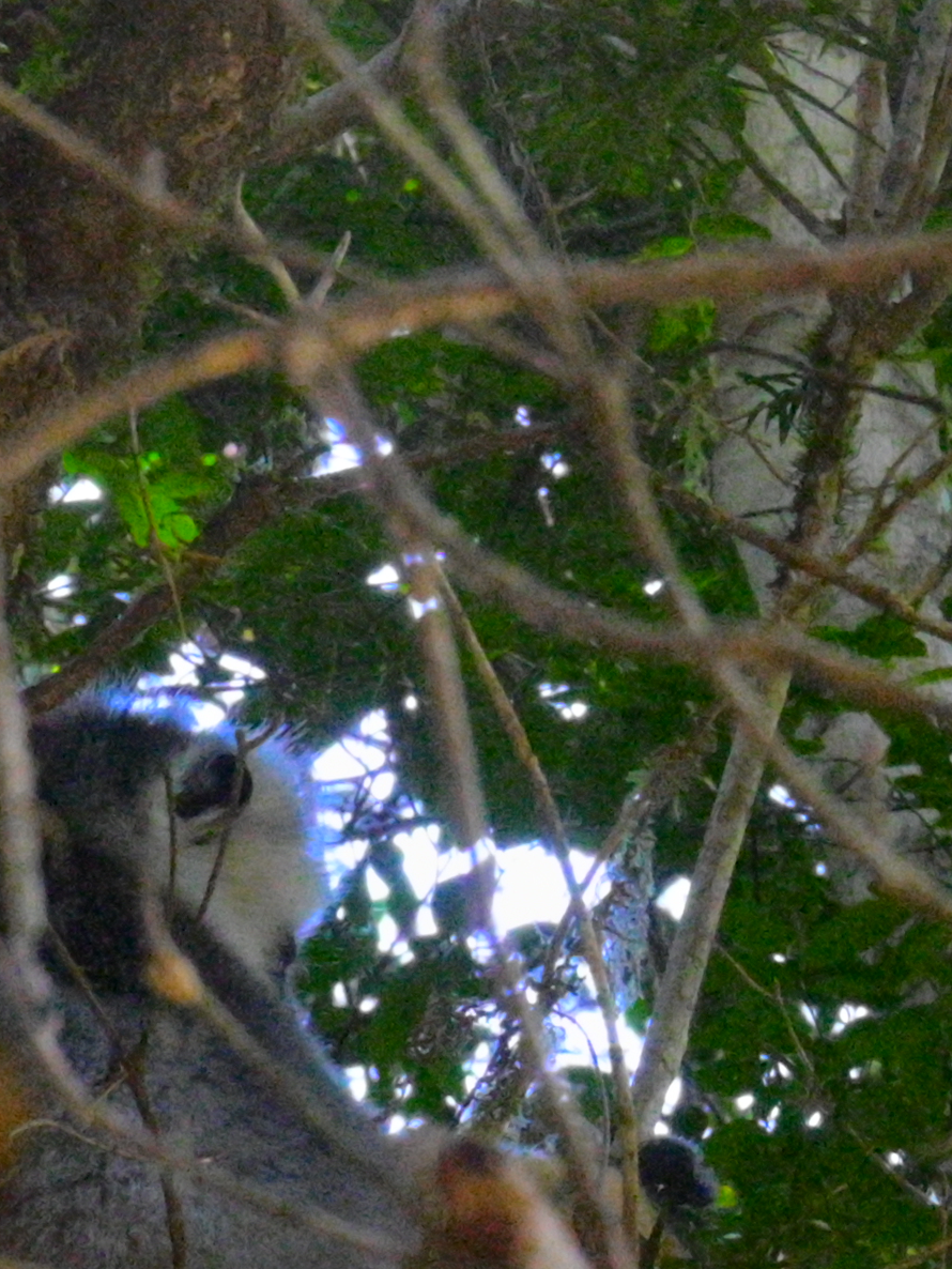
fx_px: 16092
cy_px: 1703
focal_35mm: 439
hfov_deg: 3.3
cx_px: -1939
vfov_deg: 4.5
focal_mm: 90
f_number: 14
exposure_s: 1/200
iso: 9000
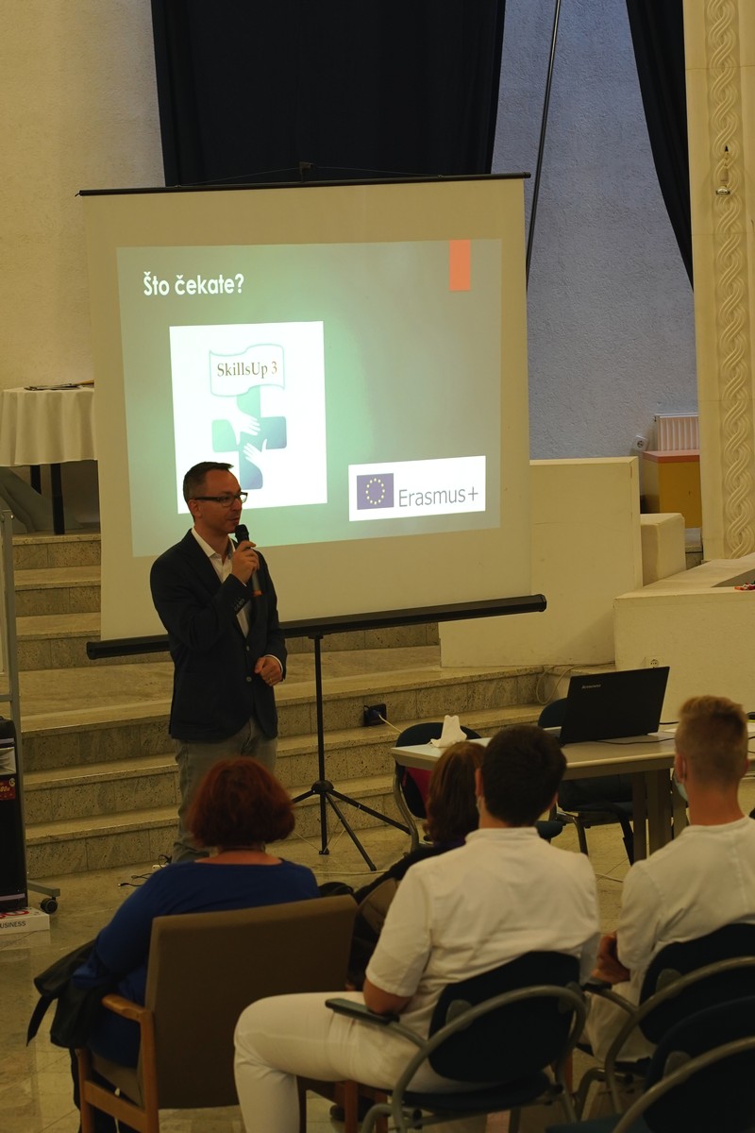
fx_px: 3995
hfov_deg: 10.8
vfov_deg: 16.1
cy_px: 566
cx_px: 378
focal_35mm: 127
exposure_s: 1/100
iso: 1250
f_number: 5.6
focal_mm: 85
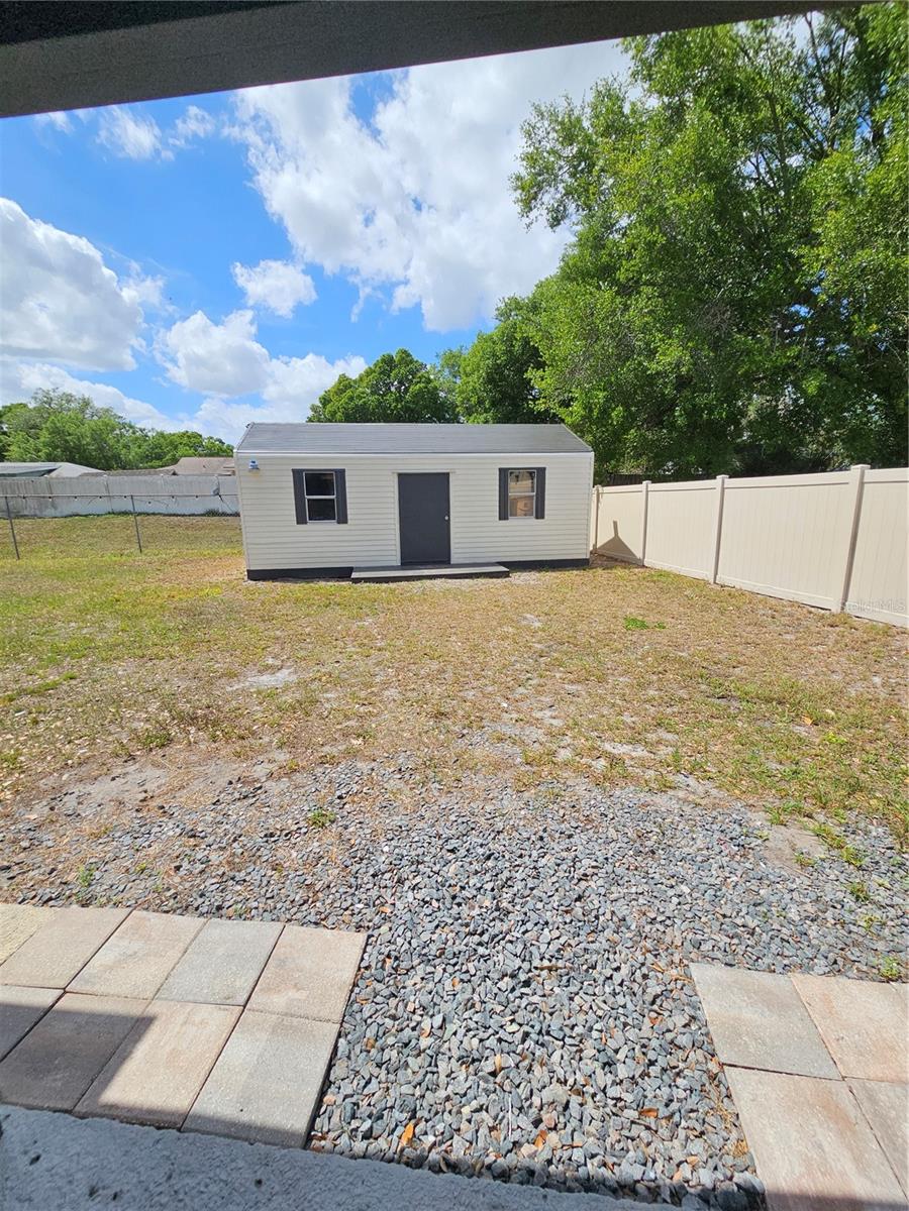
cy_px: 606
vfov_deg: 106.2
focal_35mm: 13
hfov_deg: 89.9
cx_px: 454
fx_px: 455
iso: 50
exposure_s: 1/3117
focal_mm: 2.2
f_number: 2.2
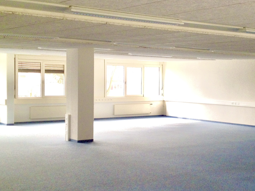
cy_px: 96
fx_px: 508
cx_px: 188
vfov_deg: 21.3
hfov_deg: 27.8
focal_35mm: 69
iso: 64
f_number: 2.4
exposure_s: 1/60
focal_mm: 4.28
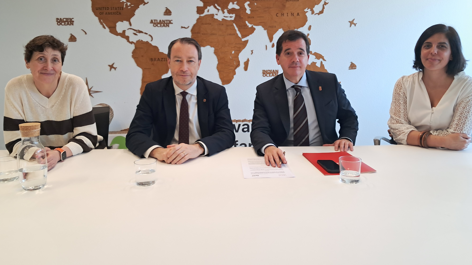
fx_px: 375
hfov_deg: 64.3
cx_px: 238
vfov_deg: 38.7
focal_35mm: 30
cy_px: 98
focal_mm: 4
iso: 200
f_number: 1.8
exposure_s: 1/50
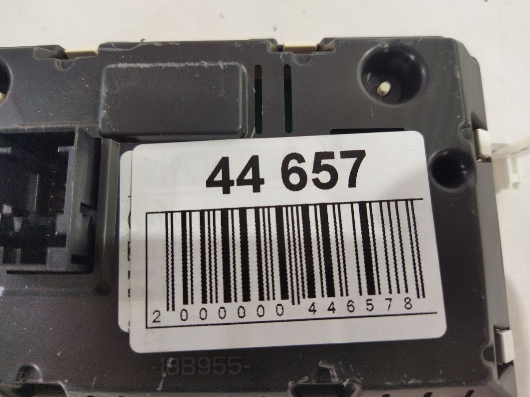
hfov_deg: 65.3
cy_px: 198
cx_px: 265
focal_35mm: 27
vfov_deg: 51.4
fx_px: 413
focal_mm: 4.71
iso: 185
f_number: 1.79
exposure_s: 1/50
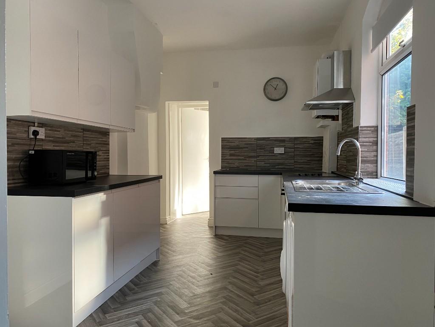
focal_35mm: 26
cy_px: 164
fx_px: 327
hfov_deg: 67.3
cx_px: 218
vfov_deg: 53.1
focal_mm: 4.25
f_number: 1.8
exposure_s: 1/82
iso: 125
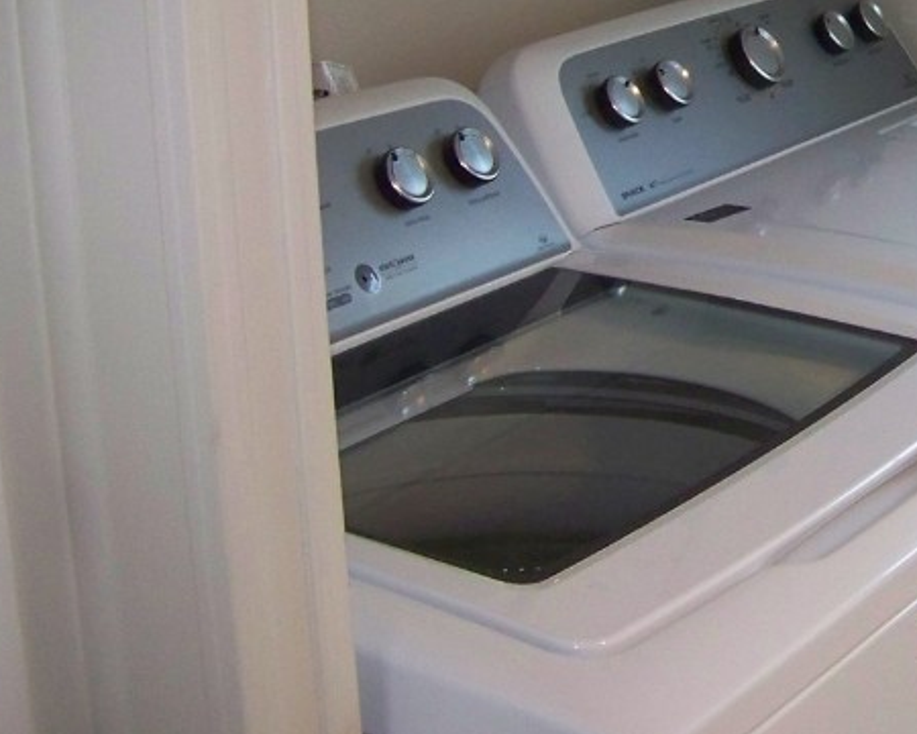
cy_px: 161
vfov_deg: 19.0
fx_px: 2171
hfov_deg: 22.8
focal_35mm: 80
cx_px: 948
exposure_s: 1/30
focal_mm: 5.85
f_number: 2.8
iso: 200
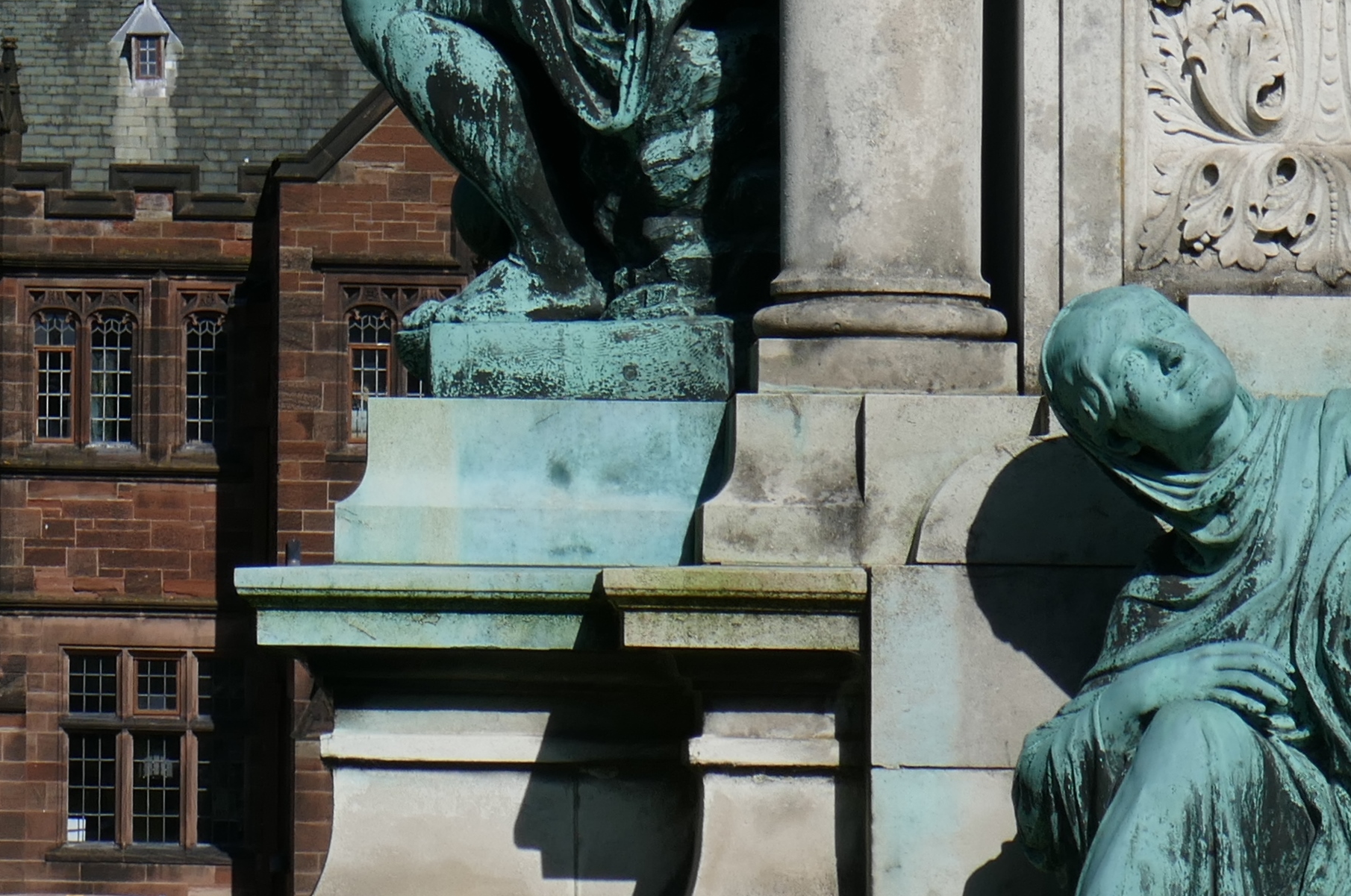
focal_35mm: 265
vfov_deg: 5.2
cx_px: -261
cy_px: -113
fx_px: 9930
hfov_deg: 7.7
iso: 125
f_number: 6.3
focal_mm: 31.9
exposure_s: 1/1000
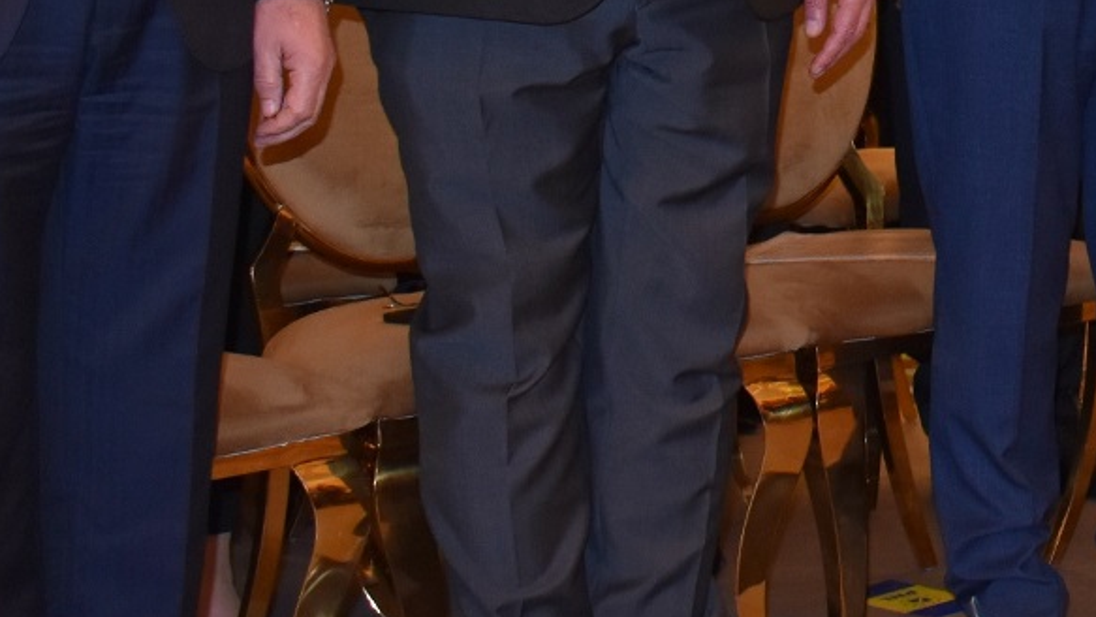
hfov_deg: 20.2
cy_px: -289
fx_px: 2819
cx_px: 1421
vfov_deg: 12.0
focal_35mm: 97
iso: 800
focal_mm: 18
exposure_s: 1/100
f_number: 5
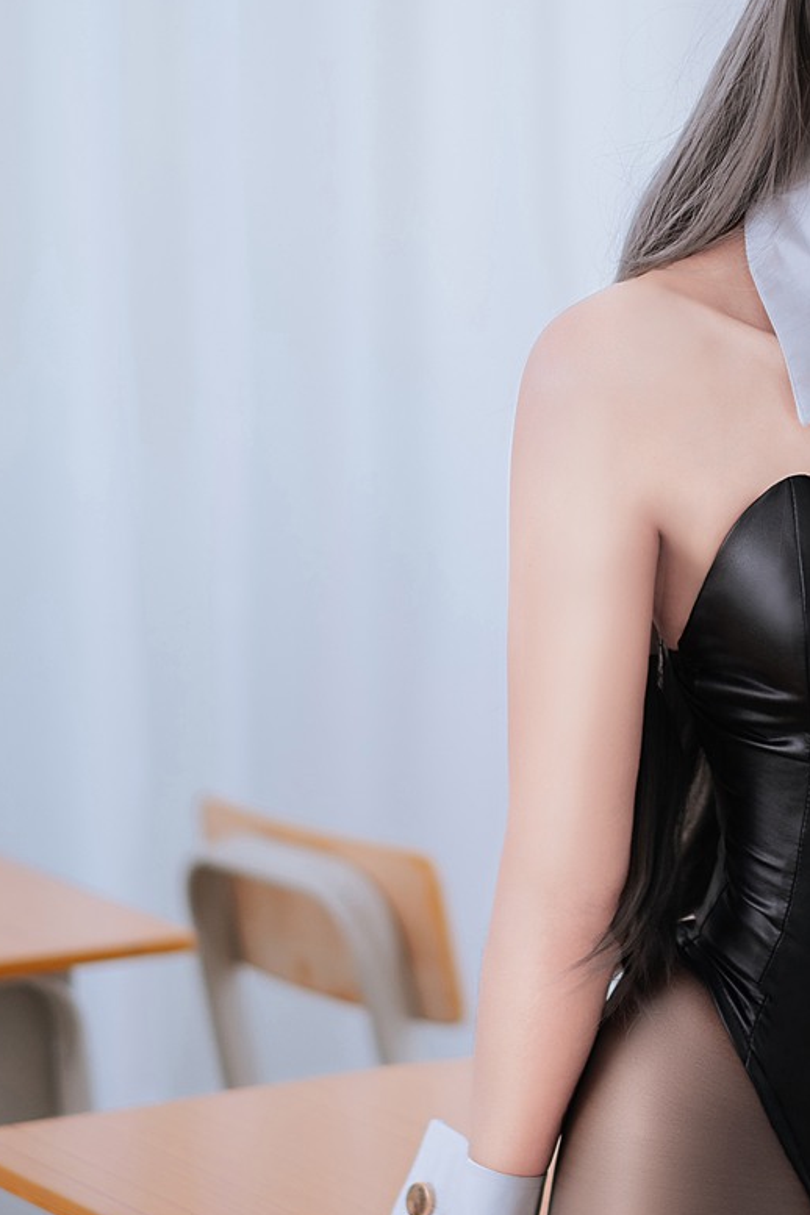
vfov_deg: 14.8
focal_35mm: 138
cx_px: 944
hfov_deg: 9.8
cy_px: 379
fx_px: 4657
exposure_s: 1/100
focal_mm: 55
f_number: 1.8
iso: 200
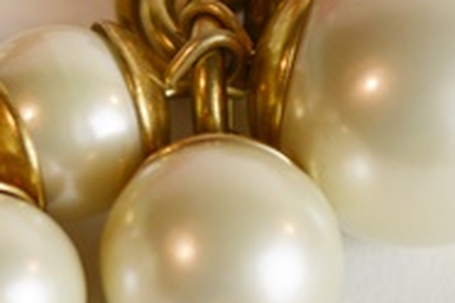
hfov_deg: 7.7
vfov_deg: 5.2
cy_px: 61
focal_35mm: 267
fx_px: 3369
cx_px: -88
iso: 220
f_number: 5.6
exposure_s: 1/125
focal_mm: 55
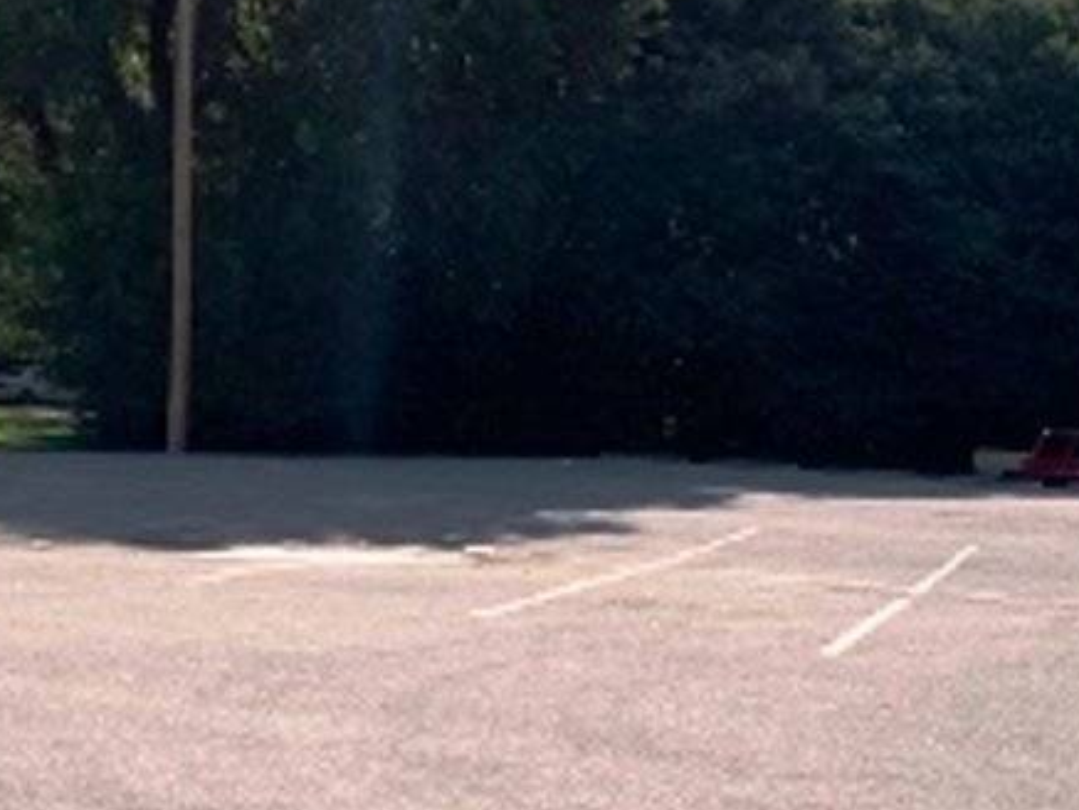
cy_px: 848
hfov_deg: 20.8
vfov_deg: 16.0
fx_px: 2806
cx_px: 1164
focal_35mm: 90
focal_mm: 4.25
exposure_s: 1/2257
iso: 25
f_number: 1.8
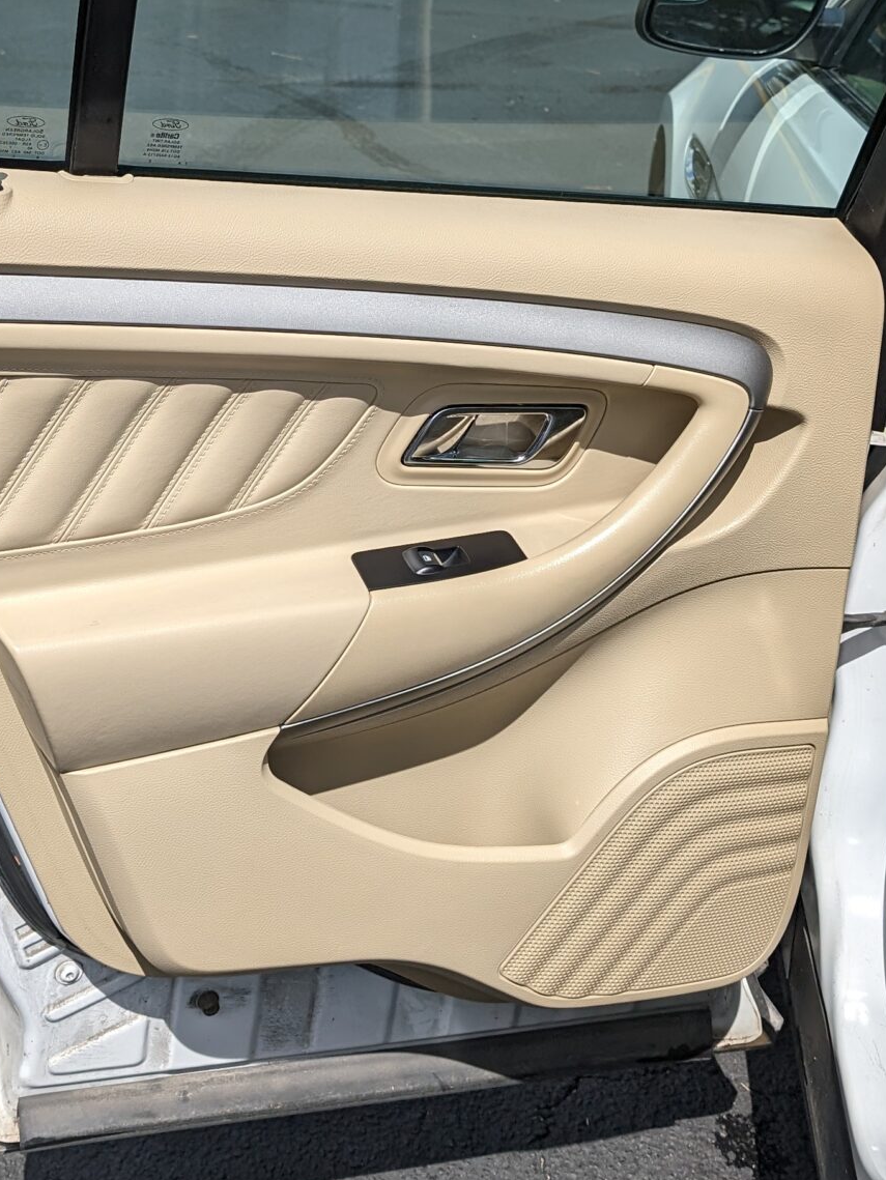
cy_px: 412
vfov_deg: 35.3
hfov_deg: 27.0
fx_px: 1842
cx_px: 339
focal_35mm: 54
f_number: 1.68
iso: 21
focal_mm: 6.9
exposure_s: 1/1783
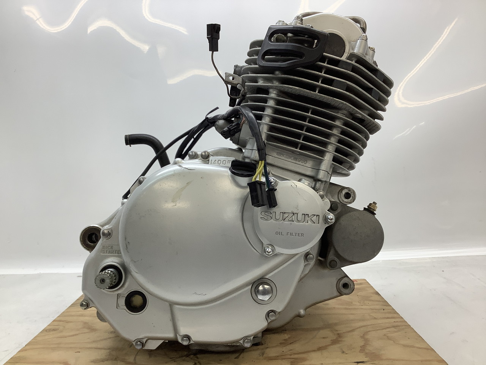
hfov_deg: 58.4
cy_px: 182
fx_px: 435
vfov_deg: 45.4
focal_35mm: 31
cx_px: 243
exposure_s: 1/120
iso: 50
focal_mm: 3.3
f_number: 2.4
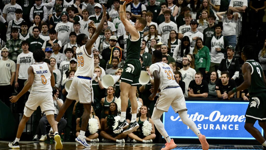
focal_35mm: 210
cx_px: 133
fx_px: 1481
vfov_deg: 5.8
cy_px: 69
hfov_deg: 10.3
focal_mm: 200
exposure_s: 1/1250
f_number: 6.3
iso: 8000
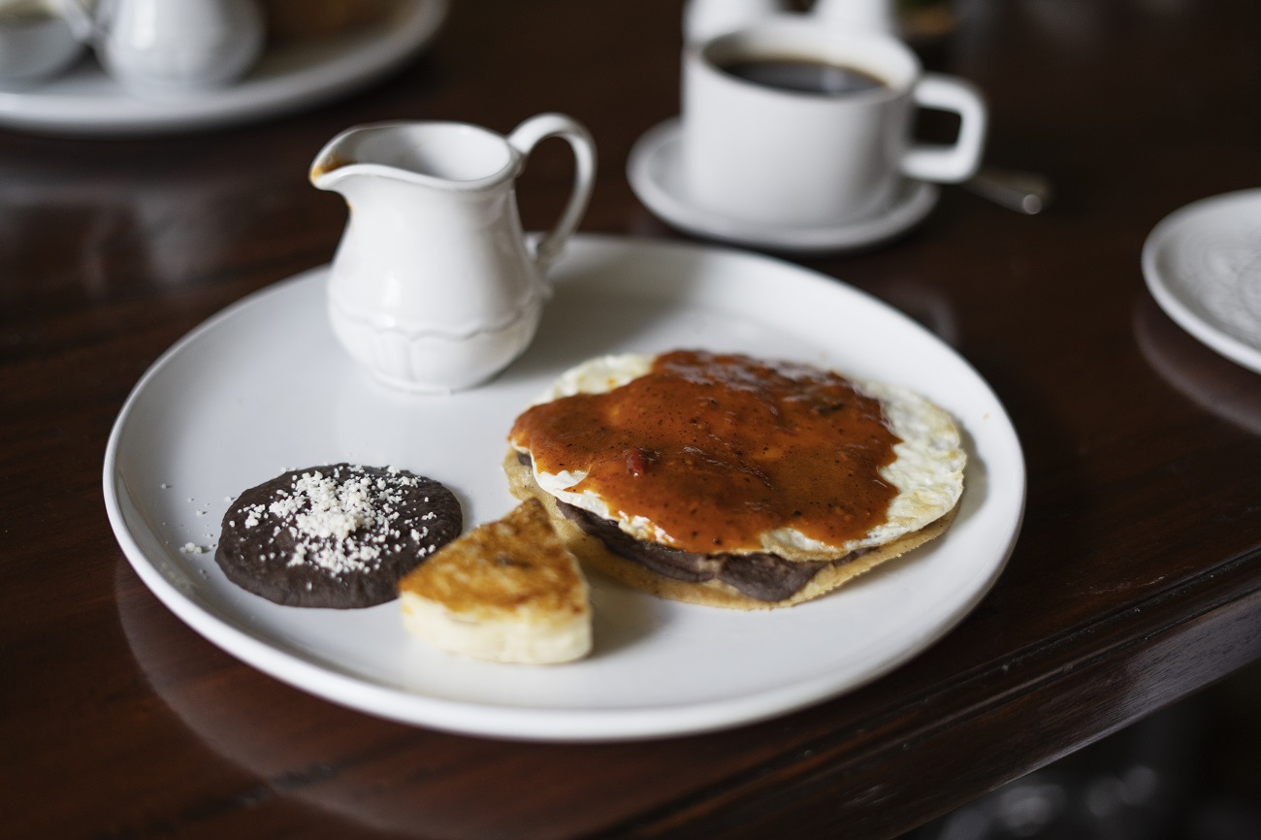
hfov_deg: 39.6
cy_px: 420
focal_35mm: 50
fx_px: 1751
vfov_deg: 27.0
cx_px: 630
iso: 500
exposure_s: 1/640
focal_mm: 50
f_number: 2
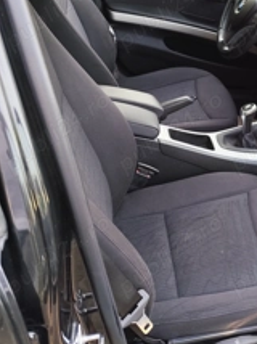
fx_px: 427
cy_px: 159
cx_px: 226
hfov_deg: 32.1
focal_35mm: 43
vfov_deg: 43.9
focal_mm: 6.14
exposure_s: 1/100
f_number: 1.65
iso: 100
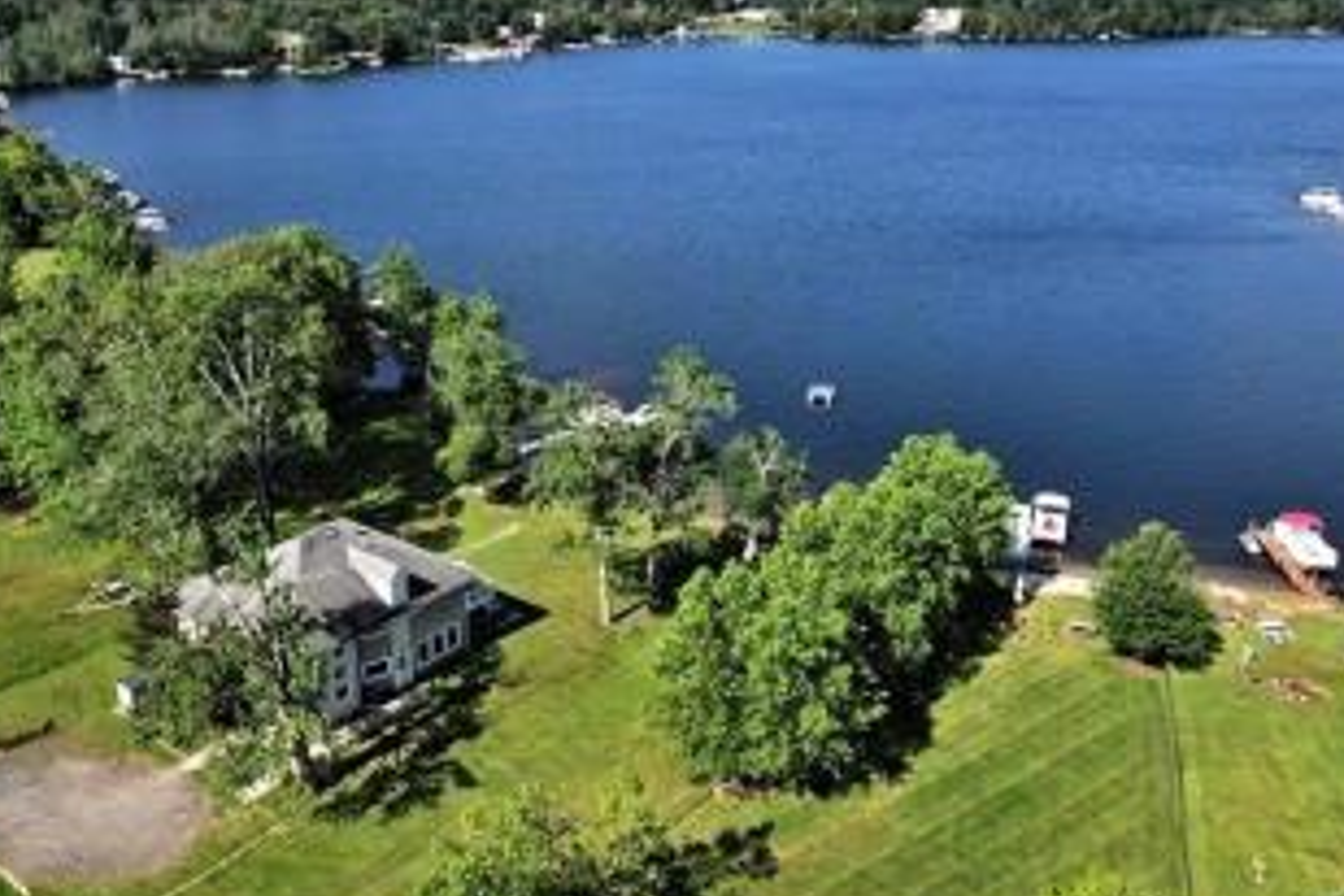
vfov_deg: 40.9
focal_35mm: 32
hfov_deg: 58.5
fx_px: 1195
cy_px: 357
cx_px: 574
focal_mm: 8.38
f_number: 2.8
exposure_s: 1/1500
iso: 110
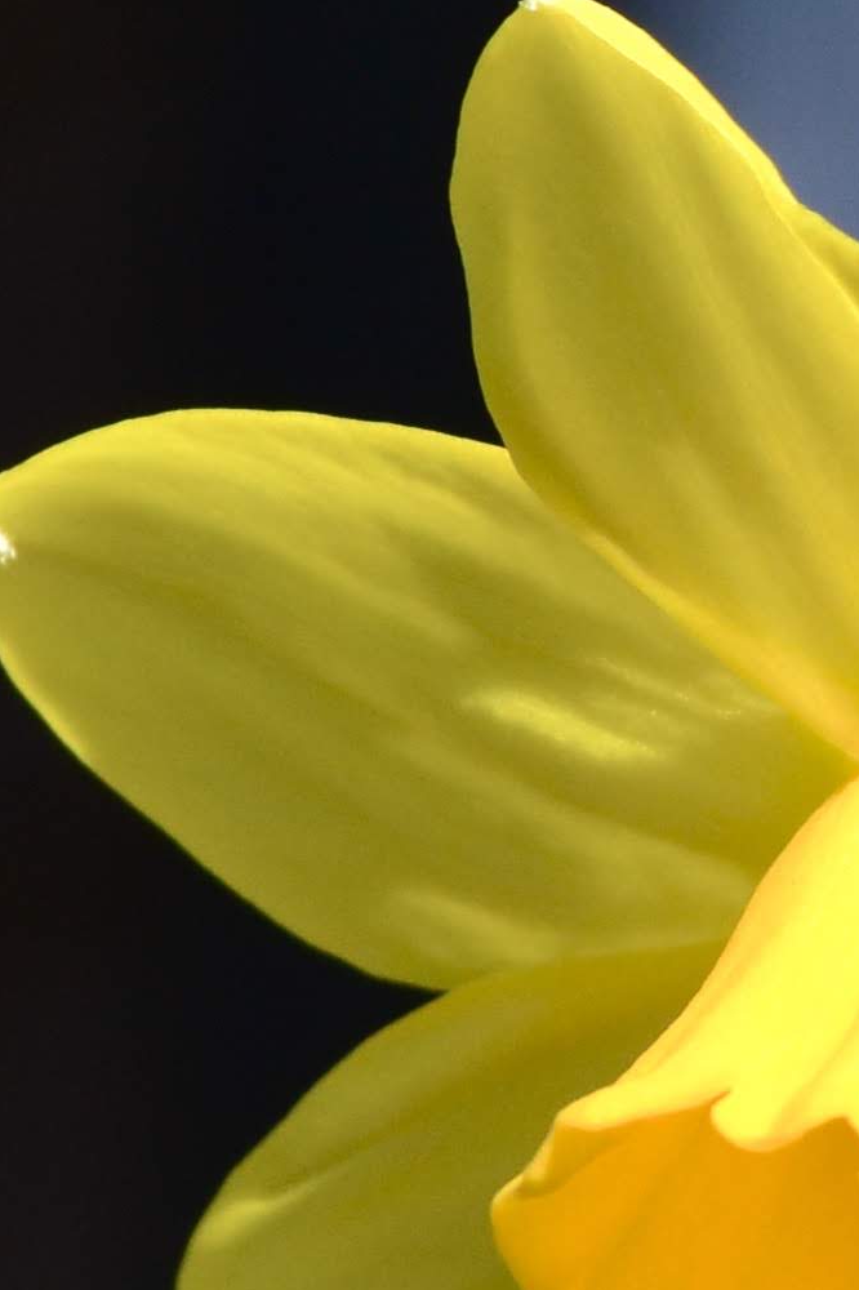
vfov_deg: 5.4
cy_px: 1442
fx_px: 13620
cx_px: 1607
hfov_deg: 3.6
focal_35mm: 380
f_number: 11
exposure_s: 1/320
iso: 400
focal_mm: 55
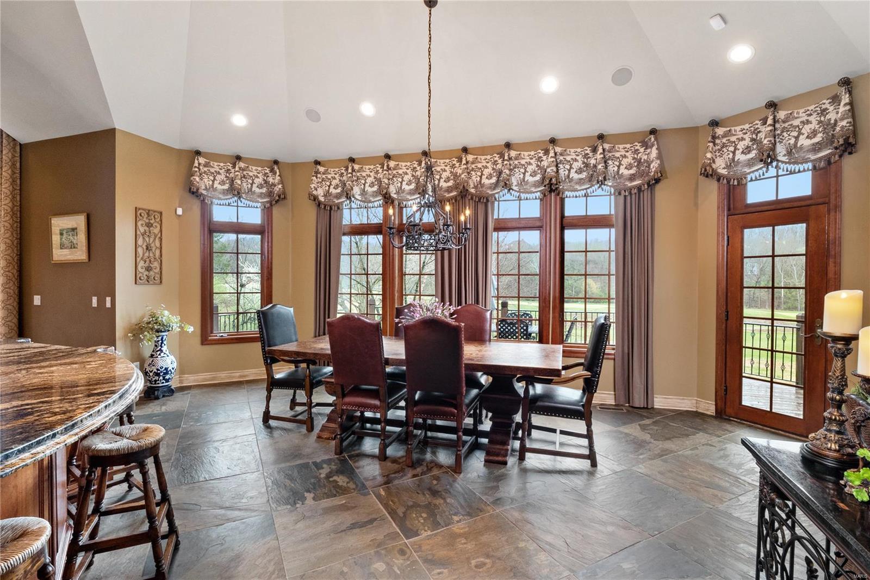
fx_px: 387
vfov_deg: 73.7
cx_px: 435
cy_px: 290
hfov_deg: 96.7
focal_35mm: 16
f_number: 8
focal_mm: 8
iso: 400
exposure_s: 1/15
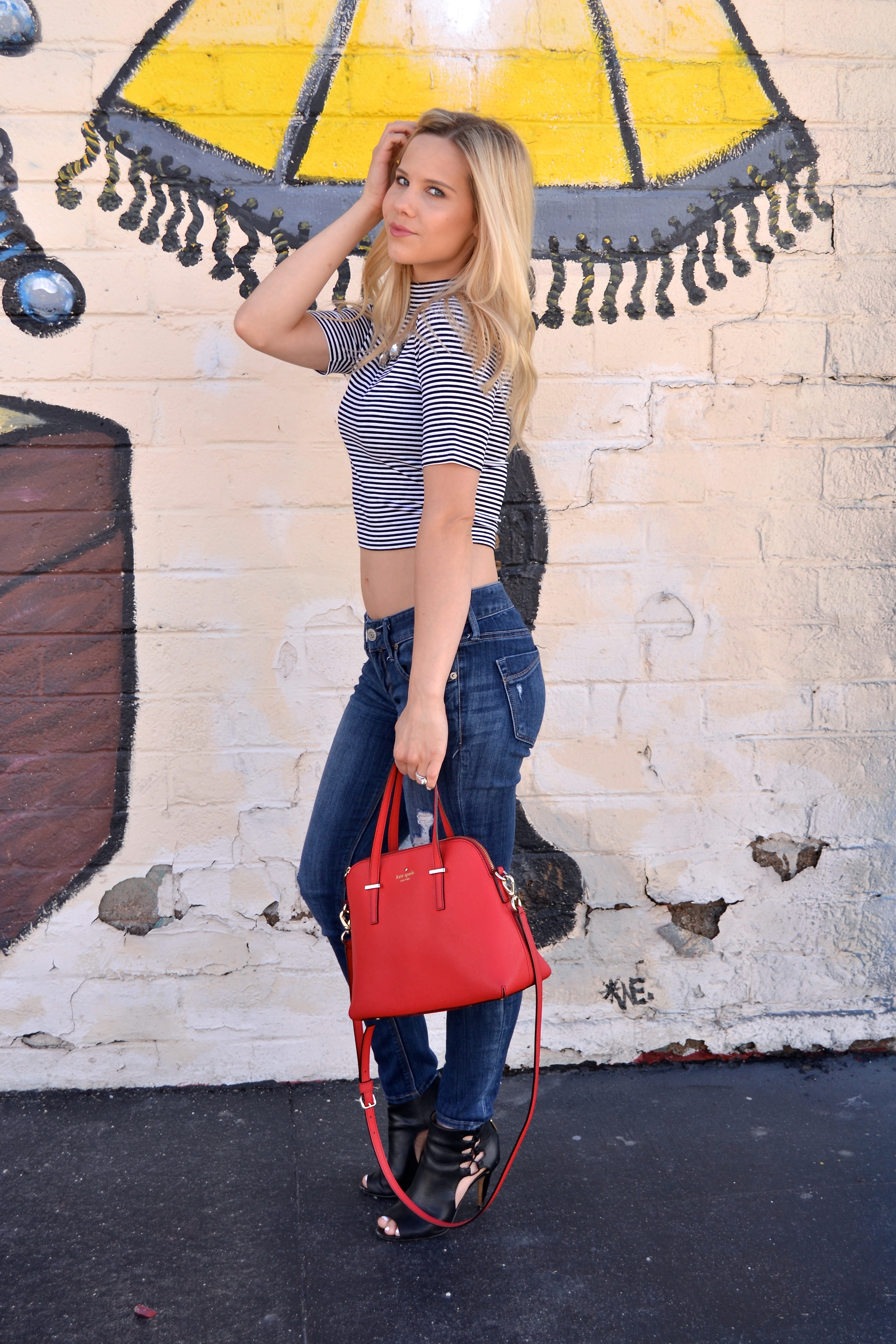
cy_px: 672
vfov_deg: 43.6
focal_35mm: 45
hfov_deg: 29.9
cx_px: 448
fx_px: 1680
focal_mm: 30
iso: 100
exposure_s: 1/160
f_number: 5.6
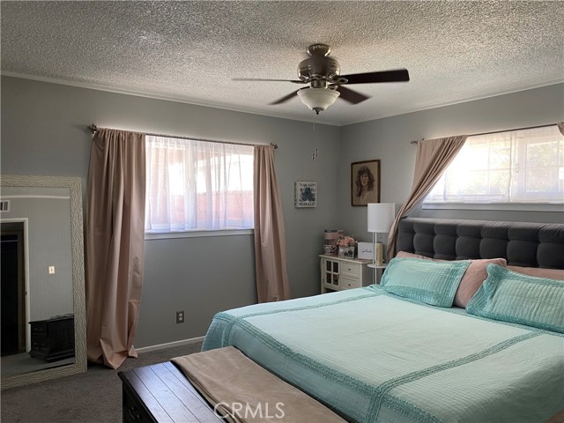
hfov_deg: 67.3
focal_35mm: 26
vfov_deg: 53.1
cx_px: 282
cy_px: 212
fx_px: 424
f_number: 1.8
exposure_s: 1/63
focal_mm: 4.25
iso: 125
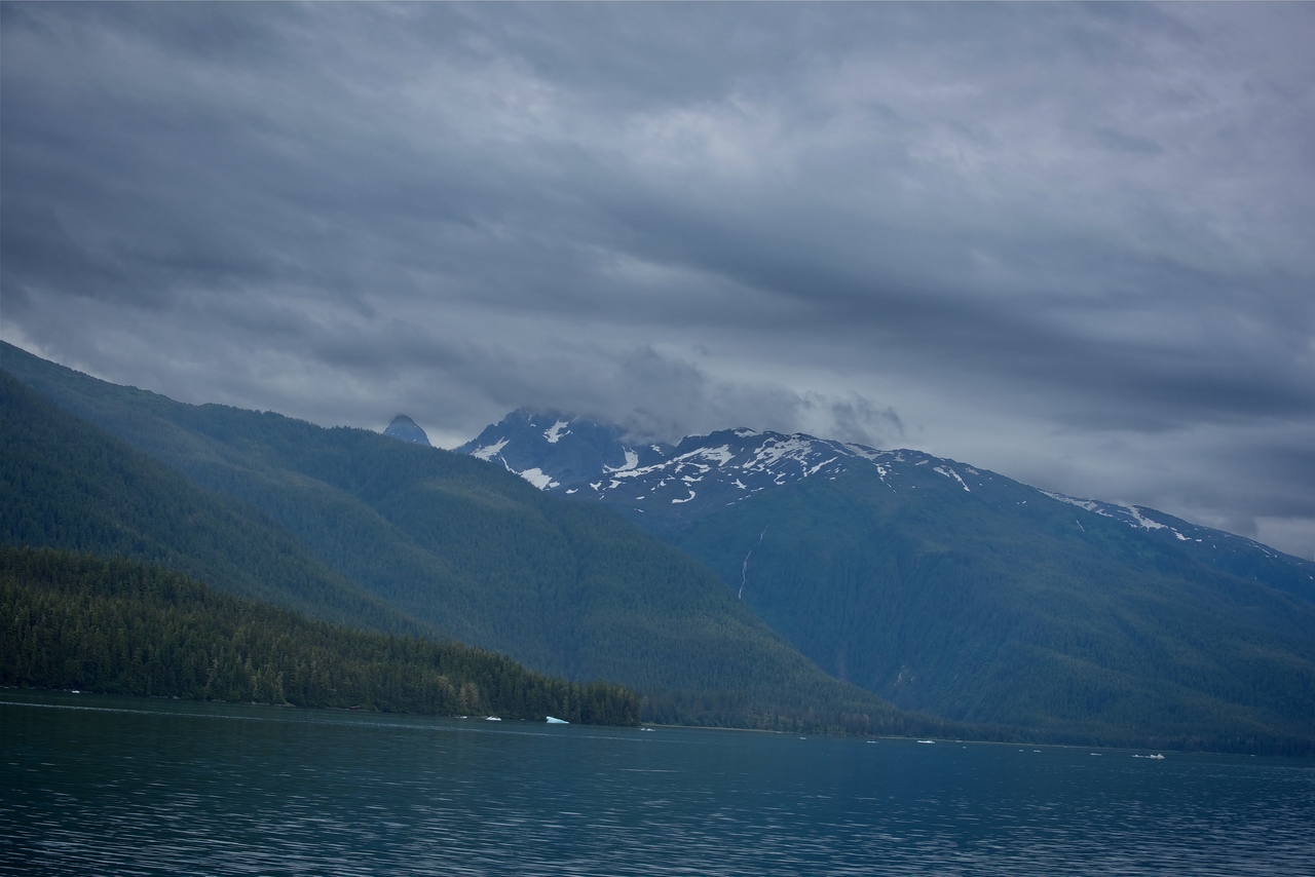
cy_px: 438
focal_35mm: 70
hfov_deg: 28.8
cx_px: 658
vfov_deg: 19.5
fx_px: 2557
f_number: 9
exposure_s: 1/320
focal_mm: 70
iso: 100
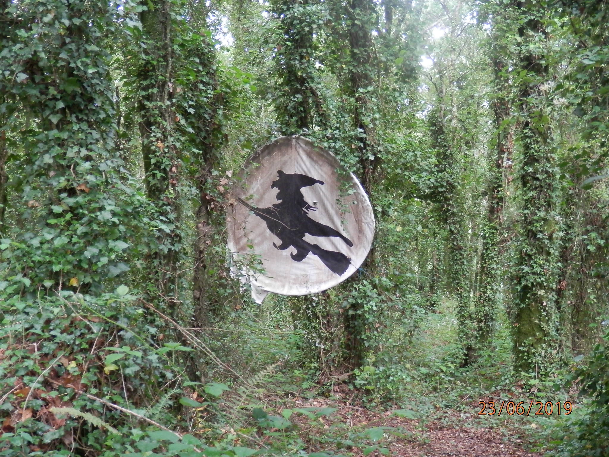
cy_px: 228
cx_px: 304
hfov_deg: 35.5
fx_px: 950
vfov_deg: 27.0
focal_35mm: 54
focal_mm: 9.8
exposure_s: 1/15
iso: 200
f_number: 4.1
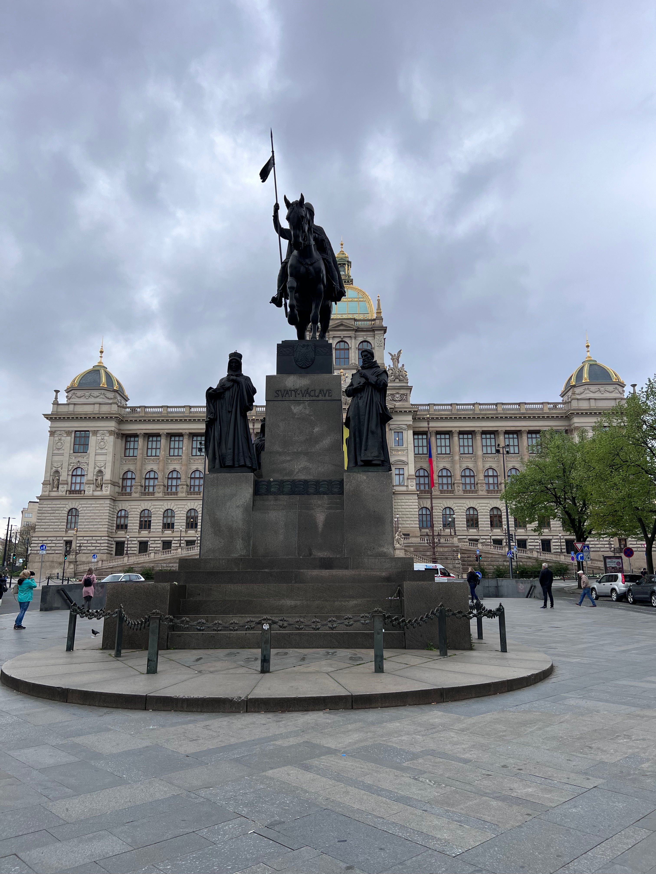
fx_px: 657
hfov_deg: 53.1
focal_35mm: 26
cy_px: 437
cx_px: 328
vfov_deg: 67.3
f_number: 1.5
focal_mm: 5.7
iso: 50
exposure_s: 1/1029
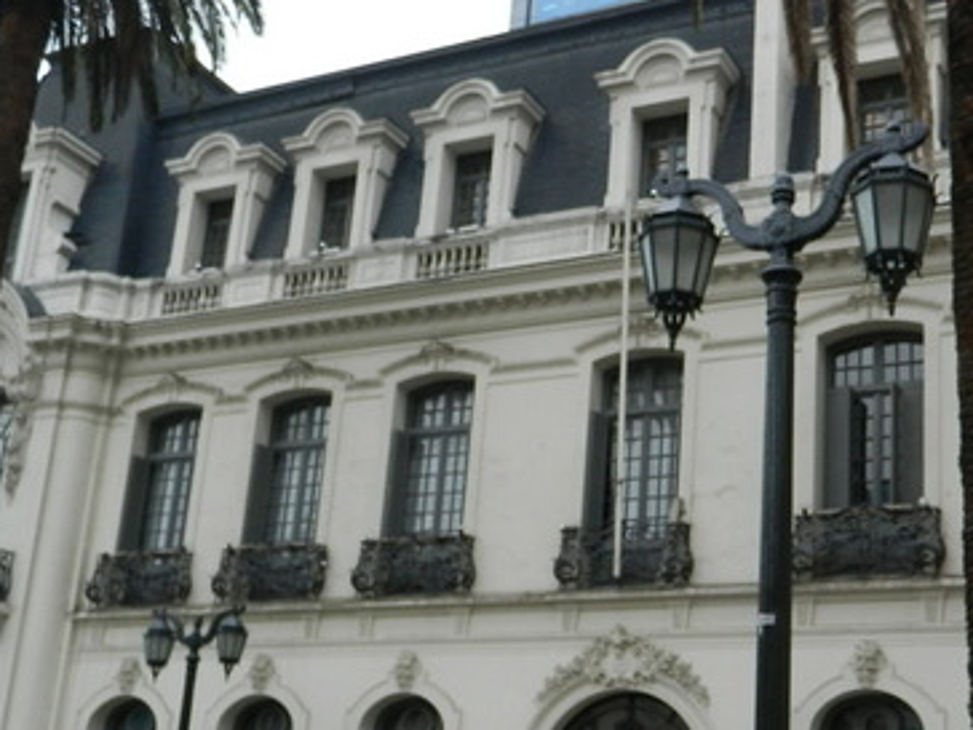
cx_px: 548
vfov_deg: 26.5
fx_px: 1546
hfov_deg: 34.9
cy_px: 449
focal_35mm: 55
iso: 80
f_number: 3.1
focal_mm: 4.5
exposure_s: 1/250
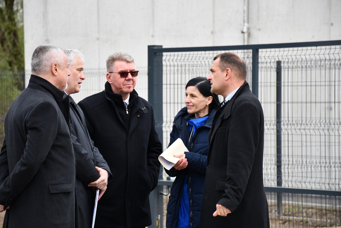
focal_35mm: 157
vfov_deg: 8.7
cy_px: 114
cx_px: 170
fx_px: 1487
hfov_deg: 13.1
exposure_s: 1/500
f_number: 5.6
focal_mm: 105
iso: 450
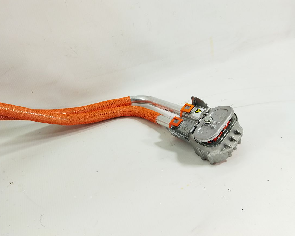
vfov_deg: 49.9
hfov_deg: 60.4
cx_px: 137
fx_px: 253
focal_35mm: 29
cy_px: 117
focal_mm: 4.71
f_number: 1.79
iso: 100
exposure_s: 1/142
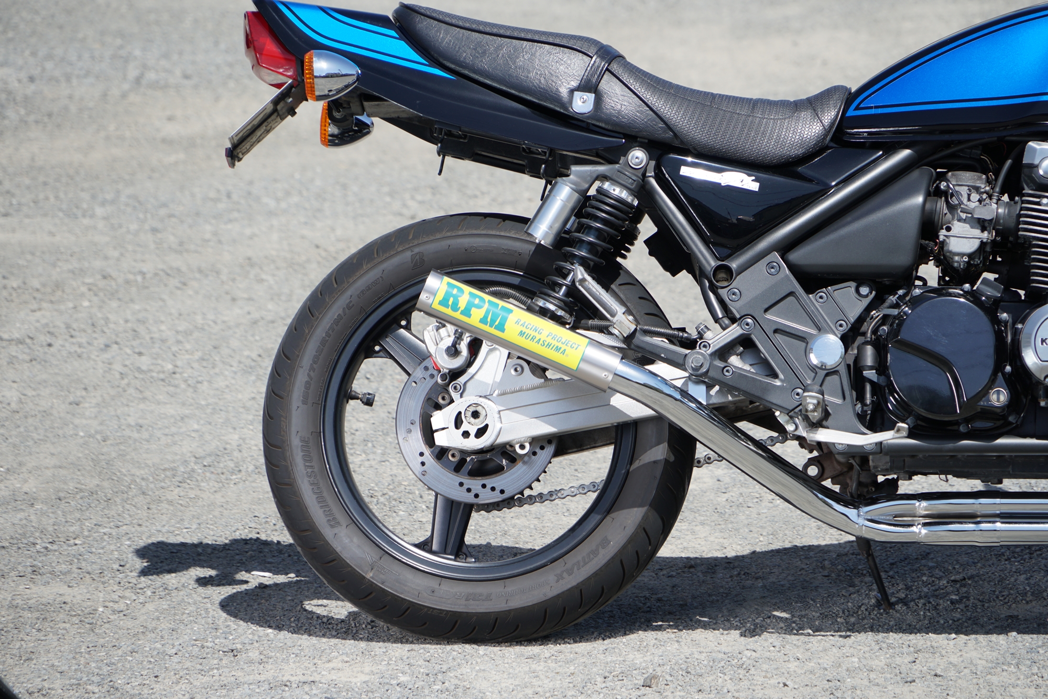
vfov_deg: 4.6
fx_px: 8732
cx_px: 524
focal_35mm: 300
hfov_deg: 6.9
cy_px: 350
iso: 100
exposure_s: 1/350
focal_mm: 200
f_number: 6.3
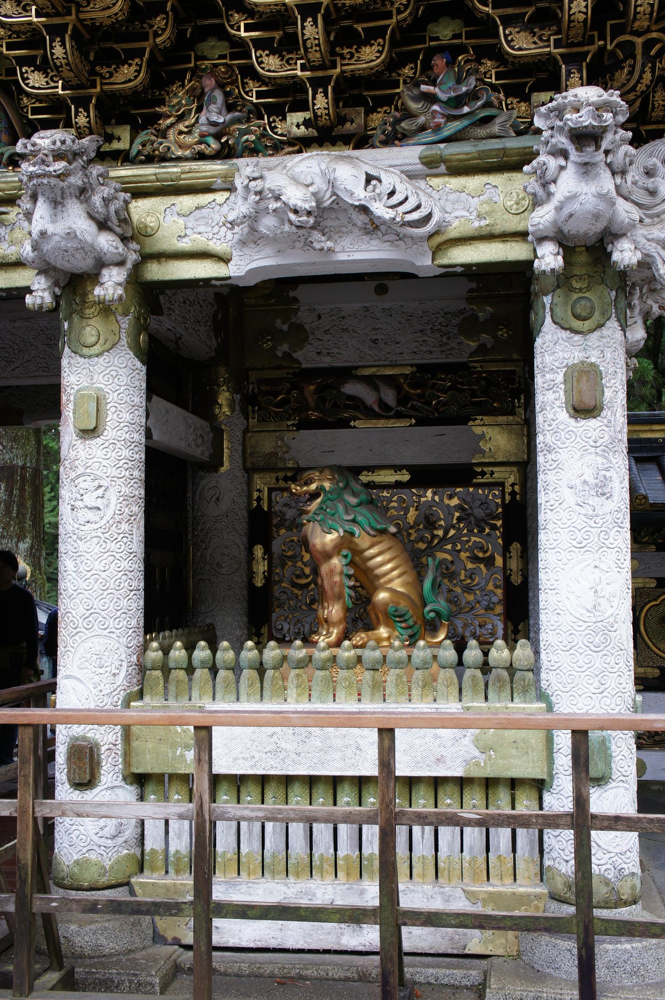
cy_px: 500
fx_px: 1026
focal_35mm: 37
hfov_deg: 35.9
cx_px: 332
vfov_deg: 51.9
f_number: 8
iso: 400
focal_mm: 25
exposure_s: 1/40
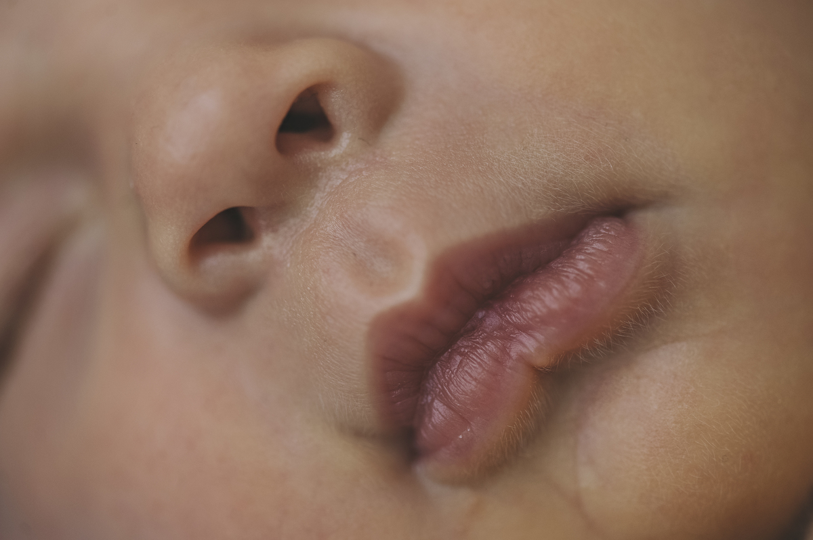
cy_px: 270
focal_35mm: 105
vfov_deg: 13.0
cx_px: 406
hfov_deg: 19.5
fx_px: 2369
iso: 400
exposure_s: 1/200
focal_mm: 105
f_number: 3.8
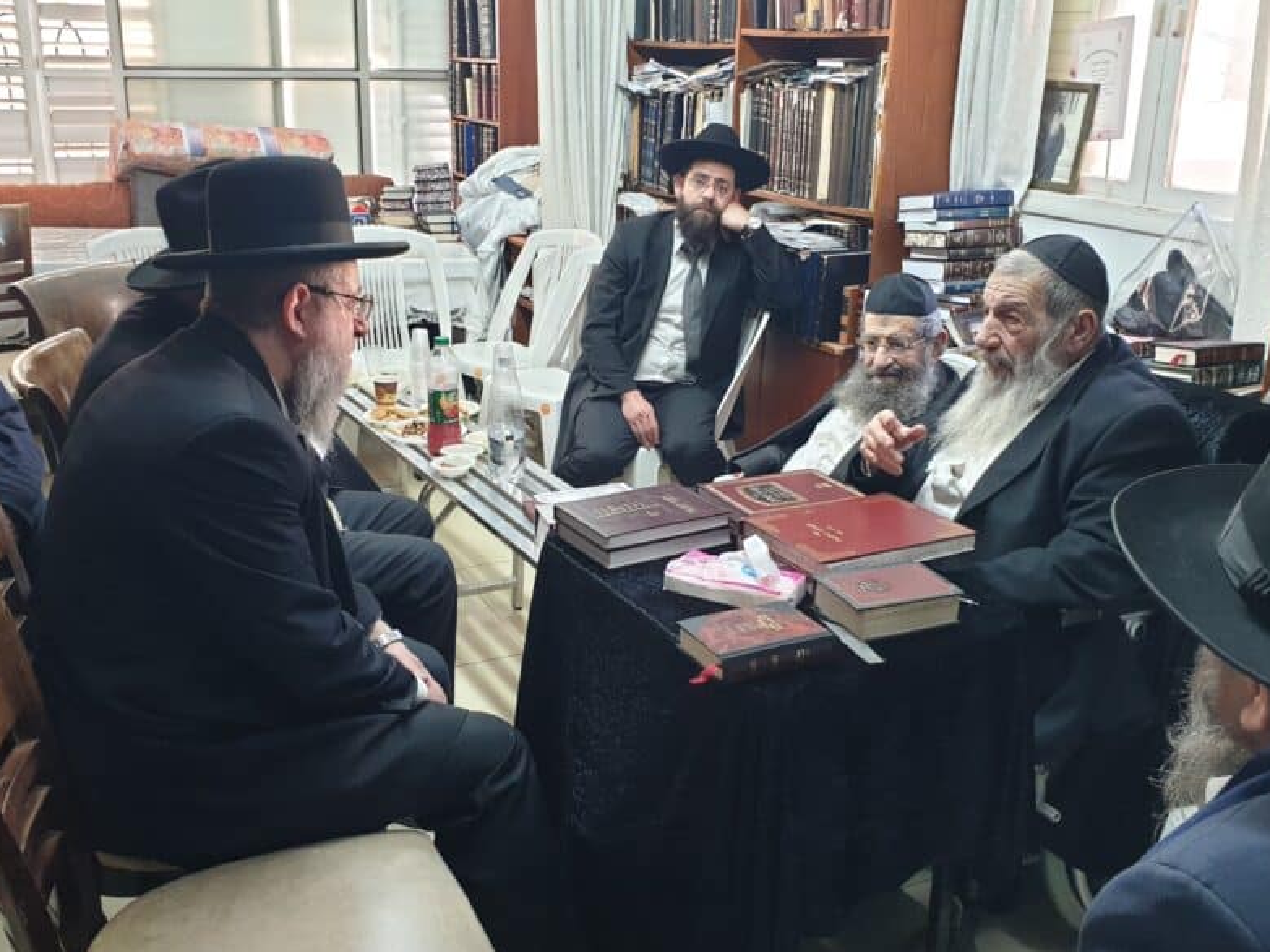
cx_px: 611
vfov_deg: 41.8
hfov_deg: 54.0
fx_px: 1247
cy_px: 464
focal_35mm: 34
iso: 160
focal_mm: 4.3
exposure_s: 1/50
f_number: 2.4
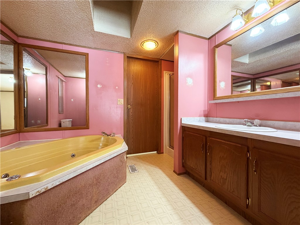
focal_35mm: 14
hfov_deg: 102.1
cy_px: 112
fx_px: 121
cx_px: 150
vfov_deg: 85.7
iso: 320
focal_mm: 2.22
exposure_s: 1/60
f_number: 2.2
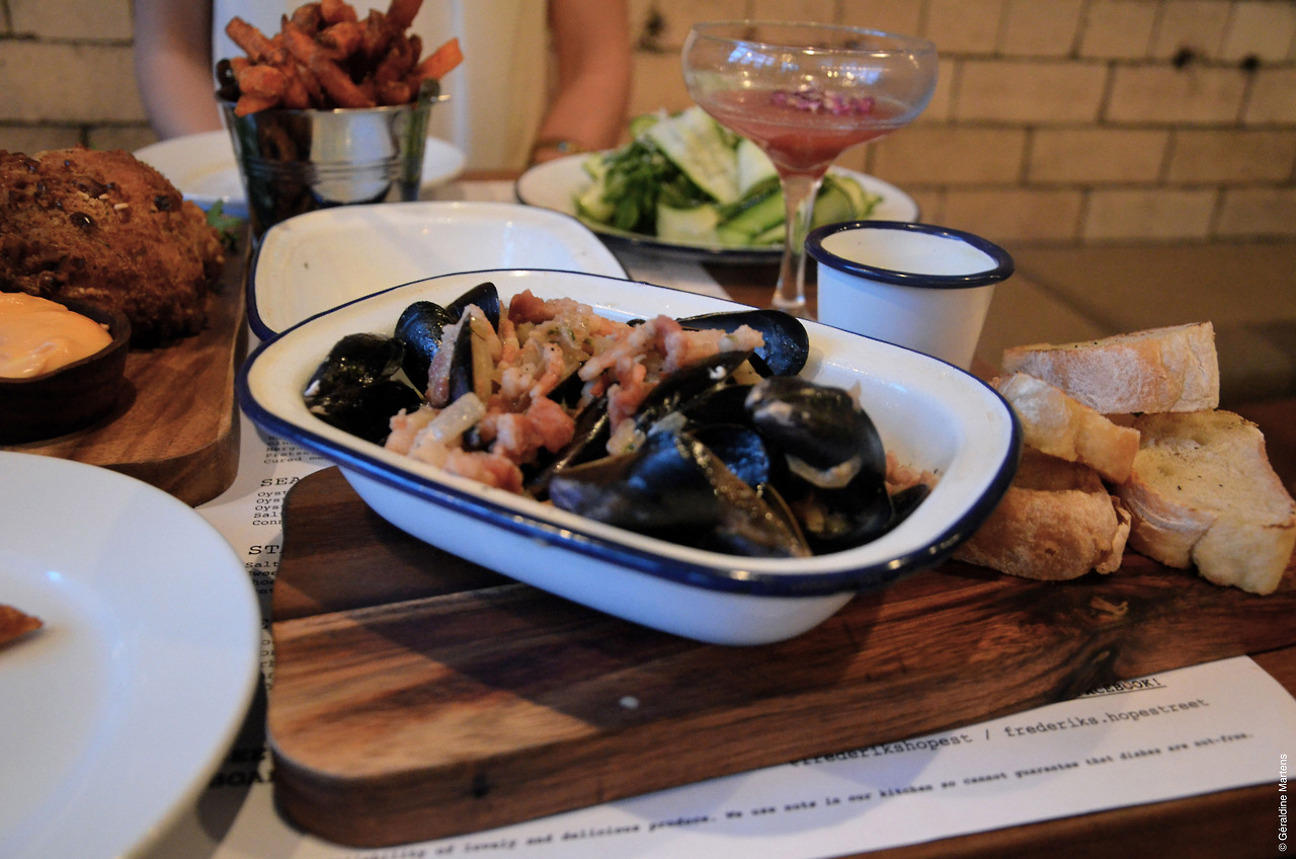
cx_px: 648
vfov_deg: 39.8
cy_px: 430
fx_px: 1186
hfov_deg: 57.3
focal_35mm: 33
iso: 3200
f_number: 3.8
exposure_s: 1/25
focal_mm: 22
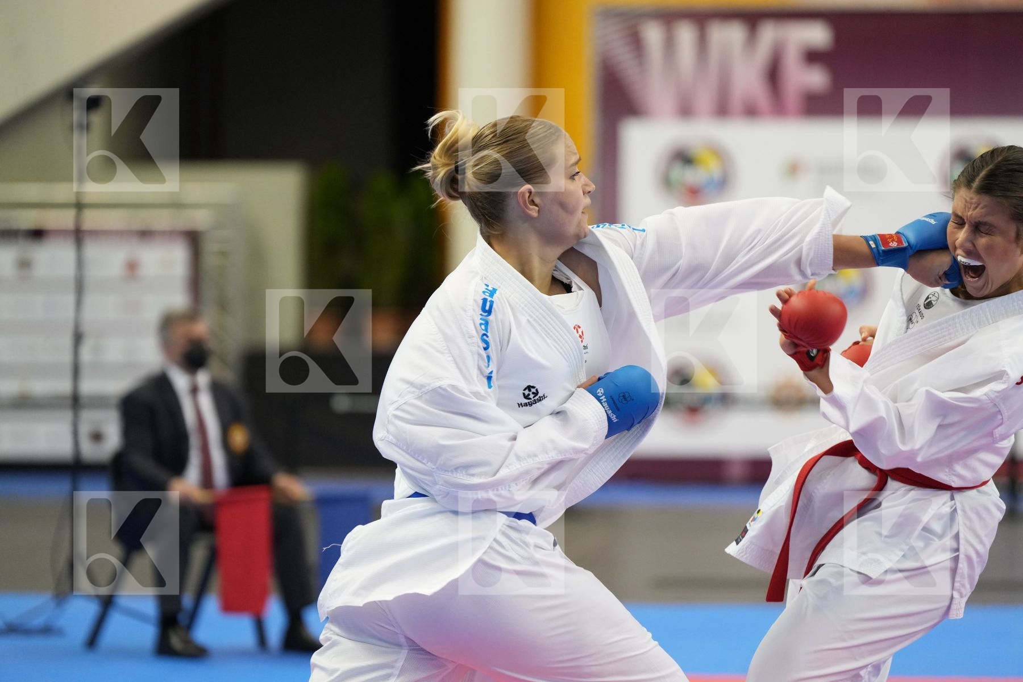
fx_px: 4149
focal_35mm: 146
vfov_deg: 9.4
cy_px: 341
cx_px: 512
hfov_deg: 14.1
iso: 3200
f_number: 2.8
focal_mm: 146
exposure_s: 1/1000
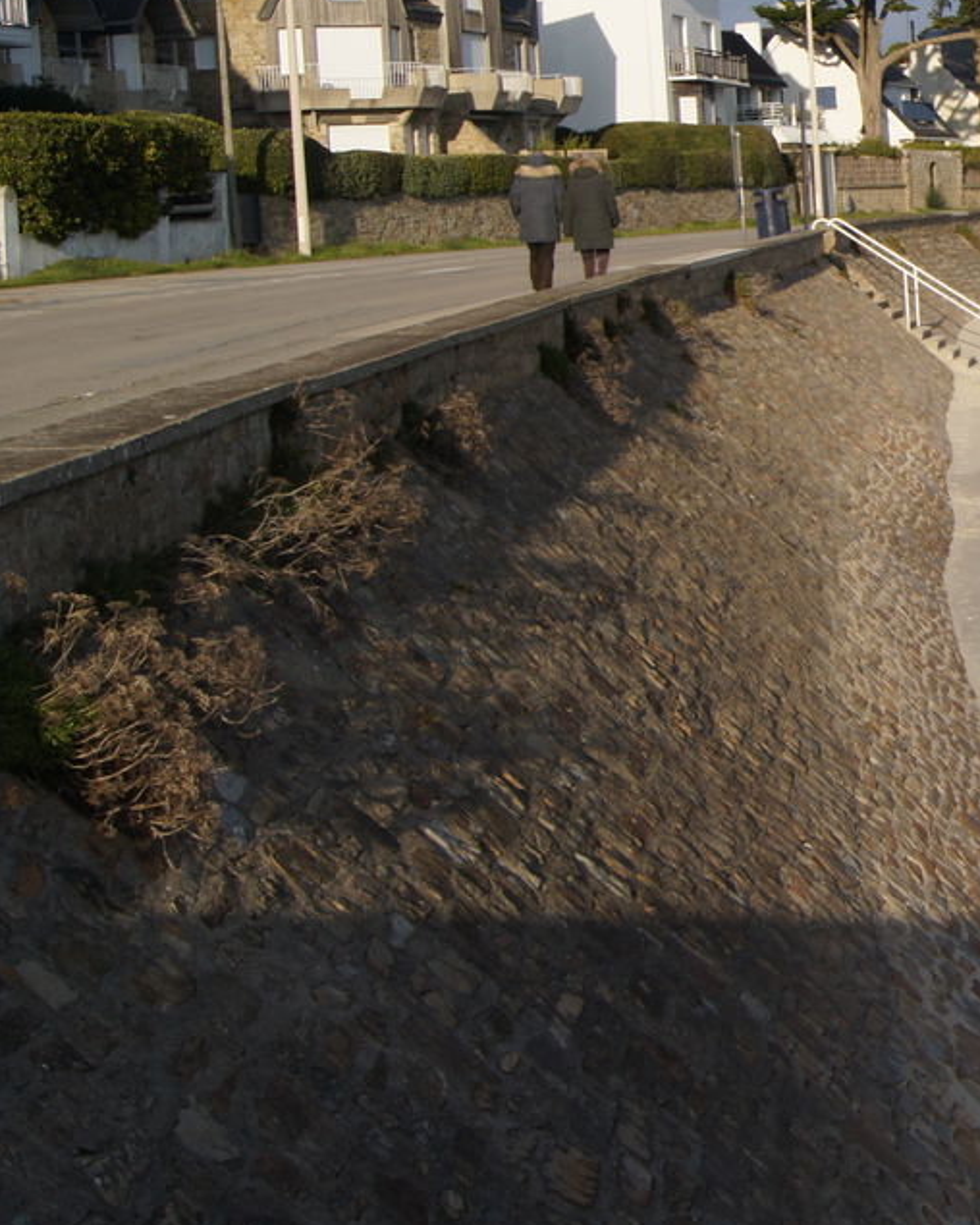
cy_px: 318
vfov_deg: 24.2
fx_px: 2828
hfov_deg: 17.4
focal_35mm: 78
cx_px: 1539
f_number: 10
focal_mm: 22
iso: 200
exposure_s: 1/500
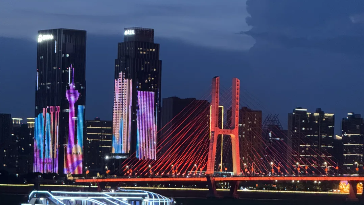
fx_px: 1689
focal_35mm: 175
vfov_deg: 6.9
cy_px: 127
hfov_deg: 12.3
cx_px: 182
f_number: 2.8
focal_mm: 15.66
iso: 1250
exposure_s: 1/25
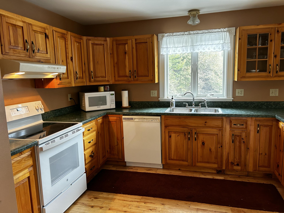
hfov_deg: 67.3
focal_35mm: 26
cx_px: 142
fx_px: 213
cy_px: 106
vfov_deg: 53.1
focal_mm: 5.7
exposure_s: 1/60
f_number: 1.5
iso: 125
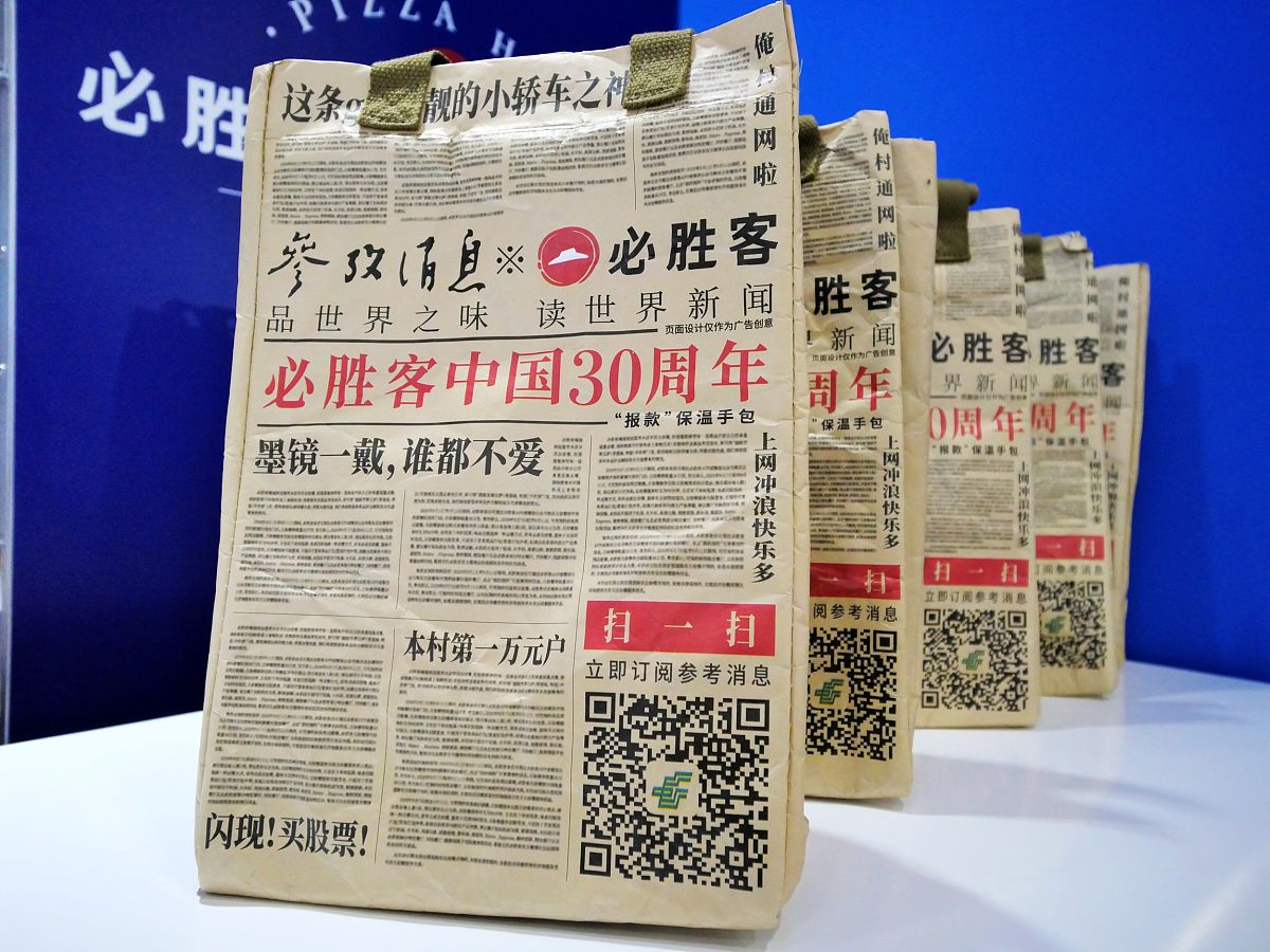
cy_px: 476
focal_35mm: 28
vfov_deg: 49.7
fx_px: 1027
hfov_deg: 63.4
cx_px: 635
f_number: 4
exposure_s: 1/400
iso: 3200
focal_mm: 14
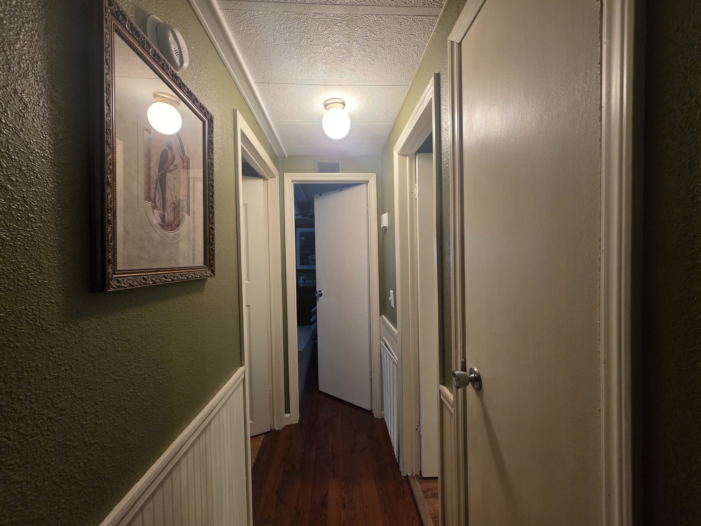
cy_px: 263
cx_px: 350
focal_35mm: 13
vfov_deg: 89.9
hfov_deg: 106.2
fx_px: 263
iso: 200
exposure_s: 1/60
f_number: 1.9
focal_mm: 2.2
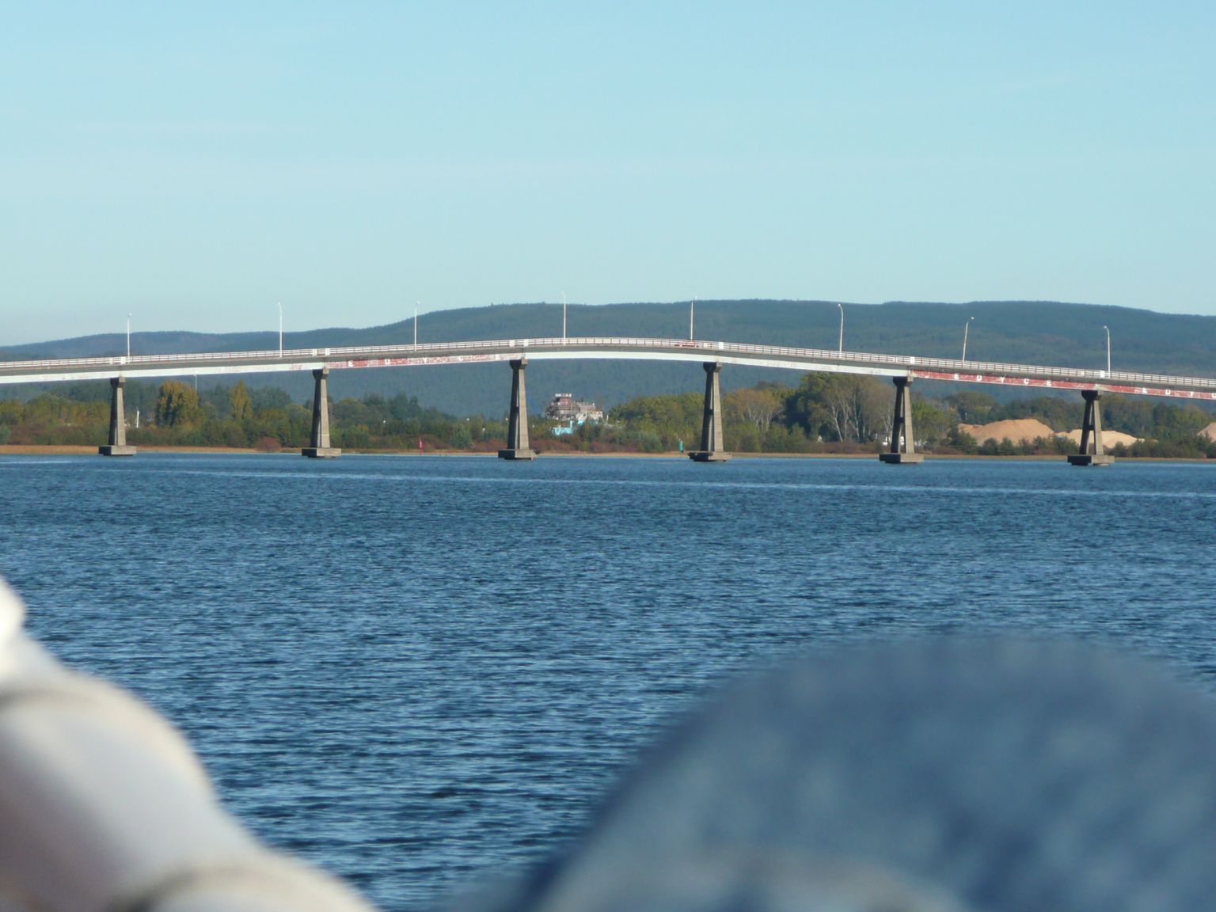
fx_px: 5937
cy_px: 456
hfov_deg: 11.7
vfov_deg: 8.8
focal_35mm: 169
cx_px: 608
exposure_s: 1/640
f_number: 4.8
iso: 100
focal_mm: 23.1
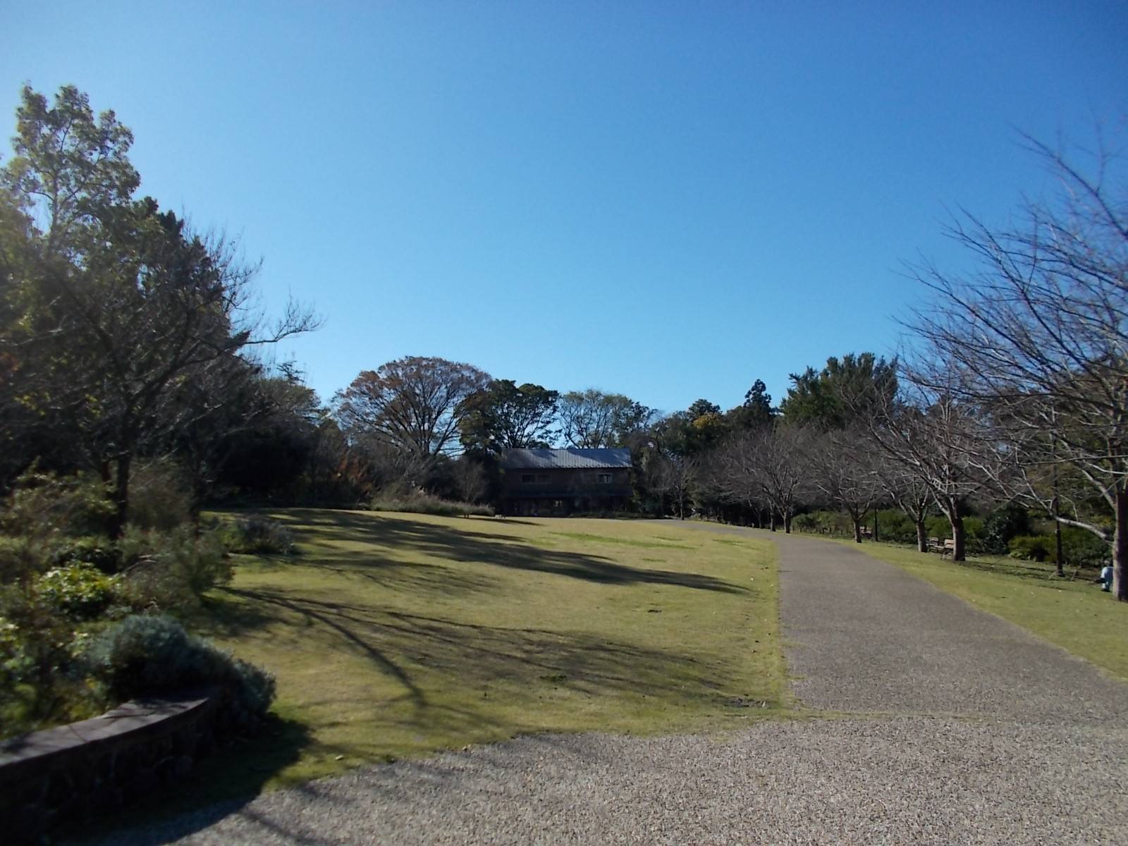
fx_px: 847
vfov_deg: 53.1
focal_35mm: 26
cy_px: 423
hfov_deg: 67.3
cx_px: 564
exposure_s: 1/200
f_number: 8
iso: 80
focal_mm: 4.6
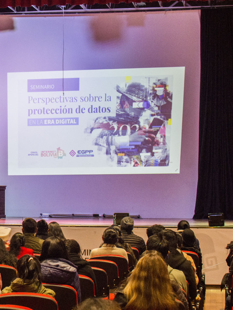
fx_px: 960
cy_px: 168
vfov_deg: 18.4
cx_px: -49
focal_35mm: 107
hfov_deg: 13.4
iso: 2000
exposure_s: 1/125
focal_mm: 35
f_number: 4.5
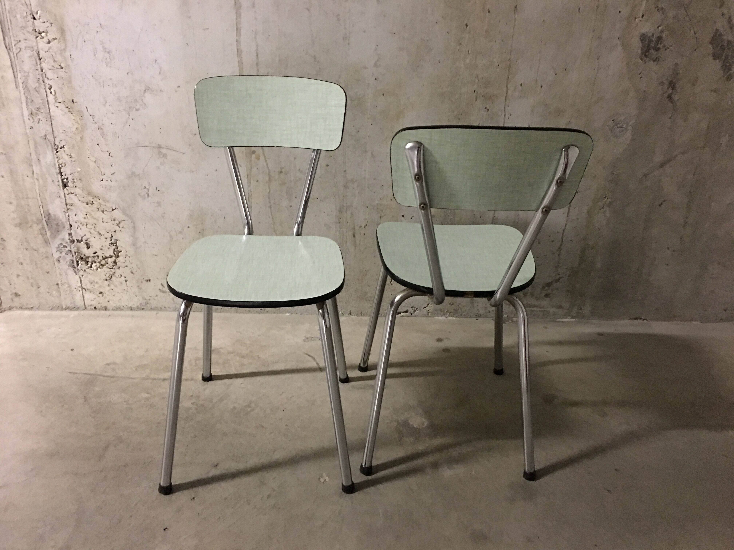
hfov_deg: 61.7
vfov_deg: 48.2
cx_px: 367
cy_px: 275
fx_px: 615
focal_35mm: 29
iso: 125
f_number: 2.2
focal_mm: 4.15
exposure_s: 1/4
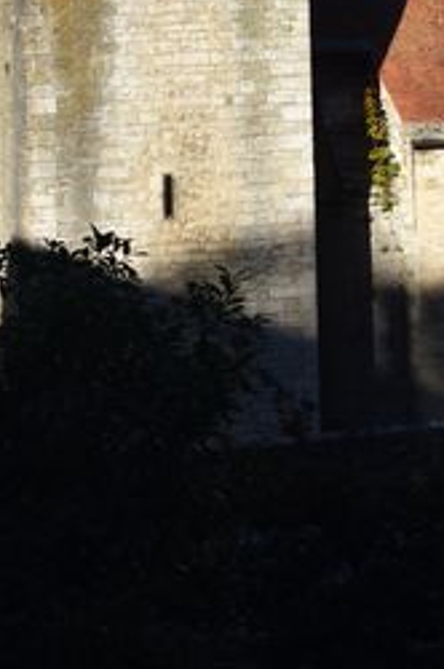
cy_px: -257
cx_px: 218
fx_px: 1874
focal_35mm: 101
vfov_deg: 18.5
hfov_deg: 13.5
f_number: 9
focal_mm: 24
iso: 200
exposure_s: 1/320
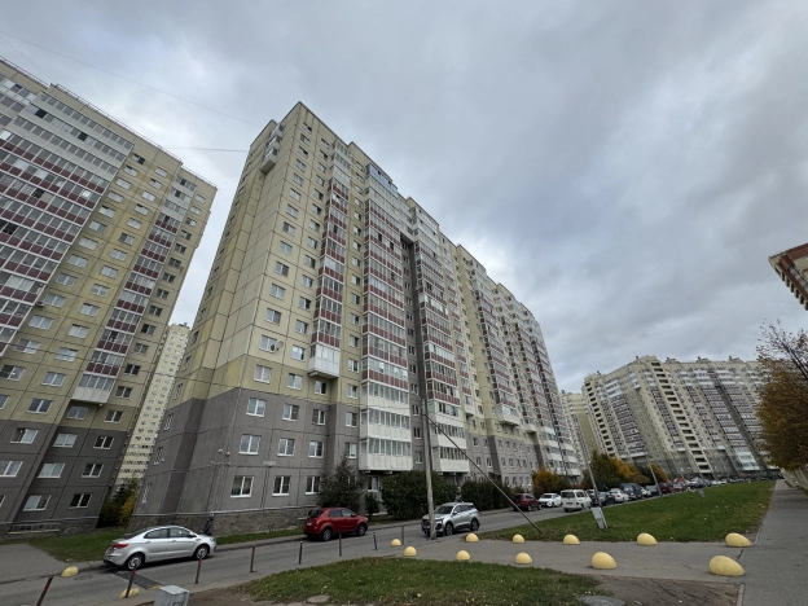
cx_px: 404
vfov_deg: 85.7
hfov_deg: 102.1
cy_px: 303
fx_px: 327
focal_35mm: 14
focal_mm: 2.22
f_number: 2.2
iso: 40
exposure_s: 1/669
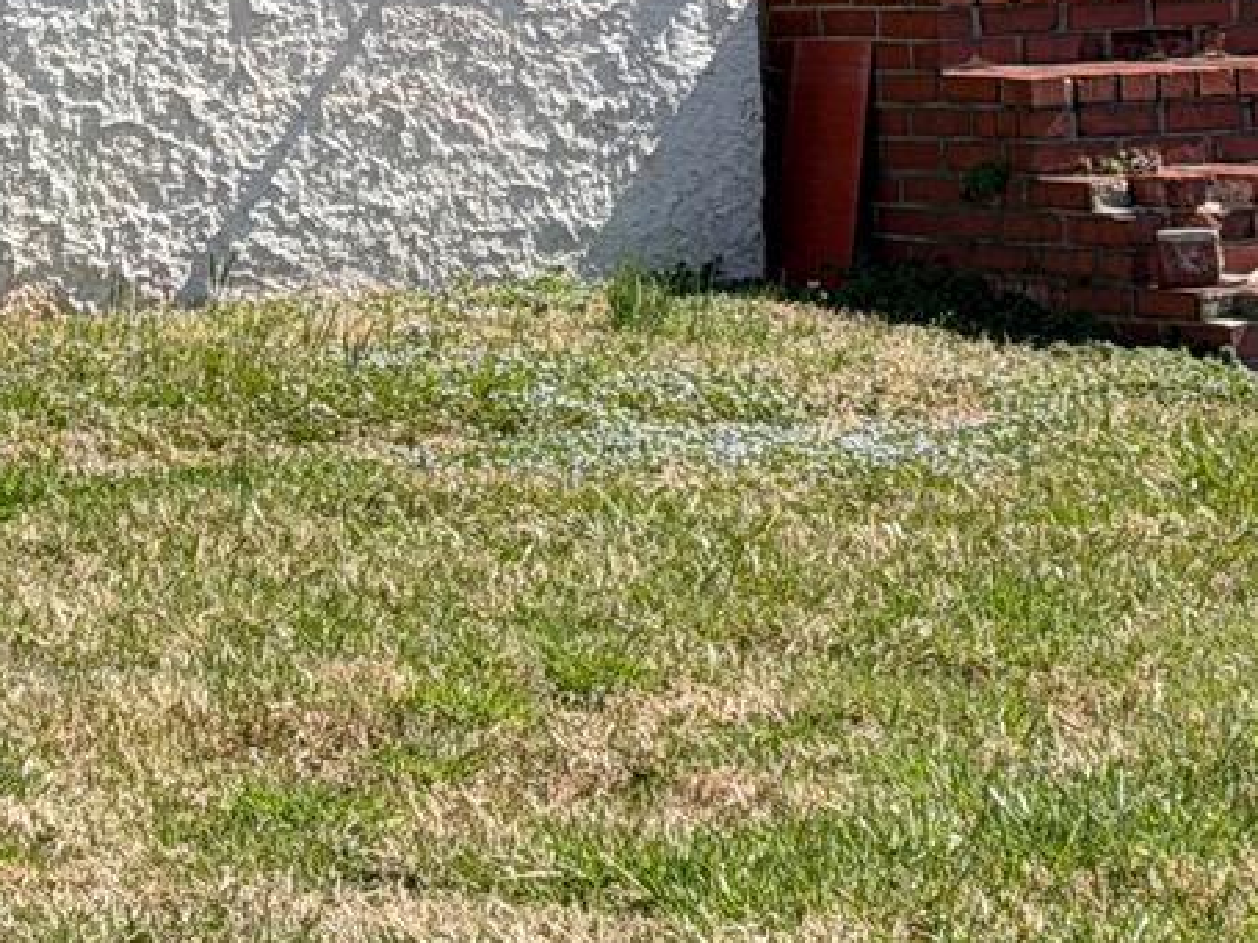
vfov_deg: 6.7
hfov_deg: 9.1
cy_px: -838
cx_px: 119
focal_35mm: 216
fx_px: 7848
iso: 64
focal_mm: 6.76
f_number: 1.78
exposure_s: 1/3704
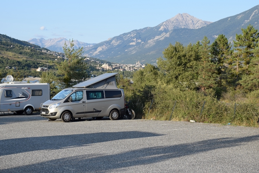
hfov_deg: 28.4
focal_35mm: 71
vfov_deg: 19.2
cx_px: 121
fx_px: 511
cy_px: 74
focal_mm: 38
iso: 200
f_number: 8
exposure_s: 1/250
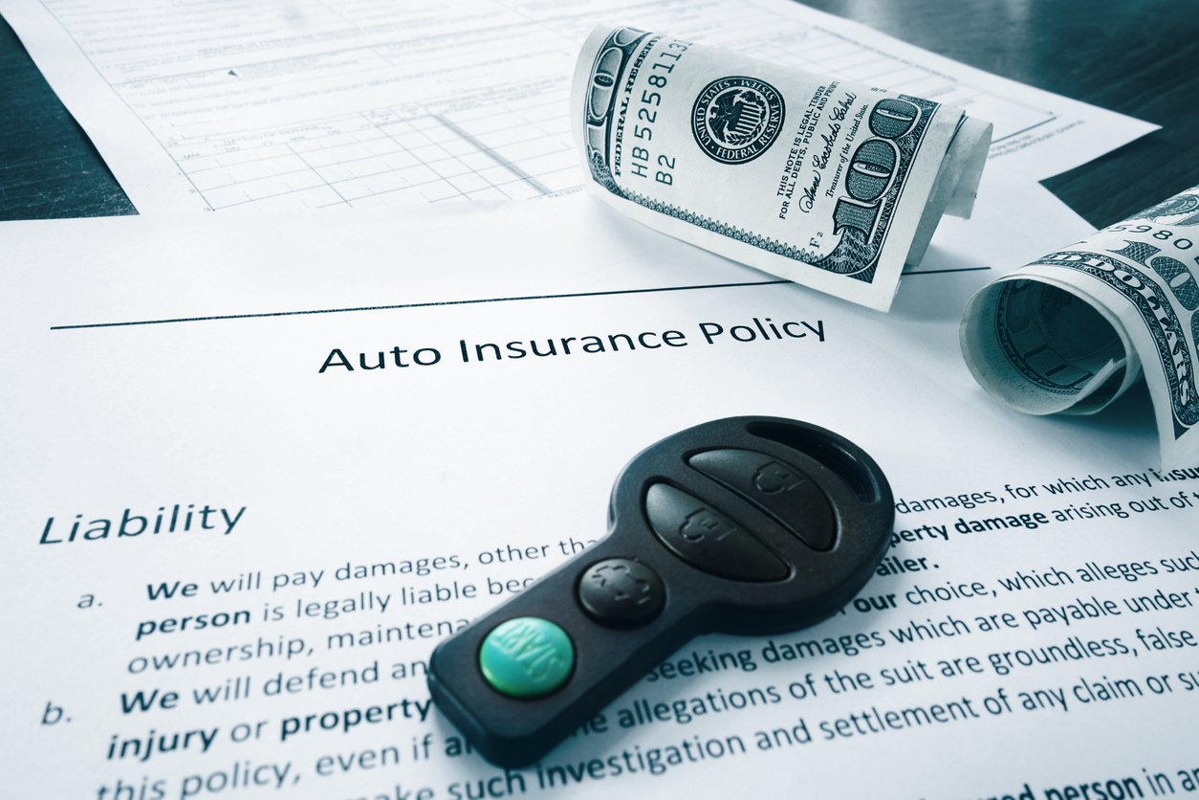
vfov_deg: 46.4
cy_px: 400
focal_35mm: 28
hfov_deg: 65.5
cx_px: 600
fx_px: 932
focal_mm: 10.4
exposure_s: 1/1.6
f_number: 8
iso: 400
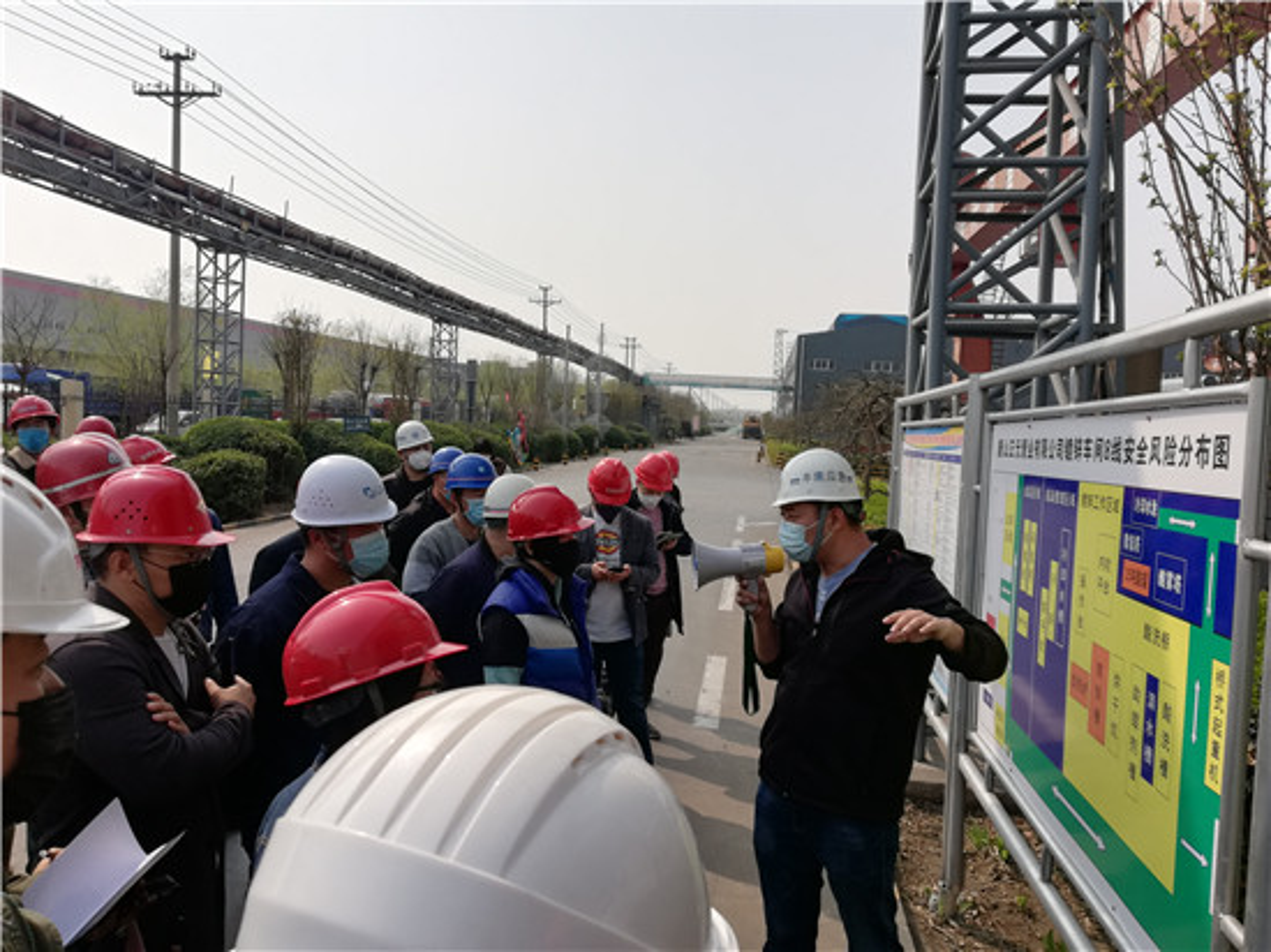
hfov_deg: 65.3
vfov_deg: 51.3
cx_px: 636
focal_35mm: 27
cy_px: 476
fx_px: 991
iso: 50
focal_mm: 3.81
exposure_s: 1/1712
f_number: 2.2
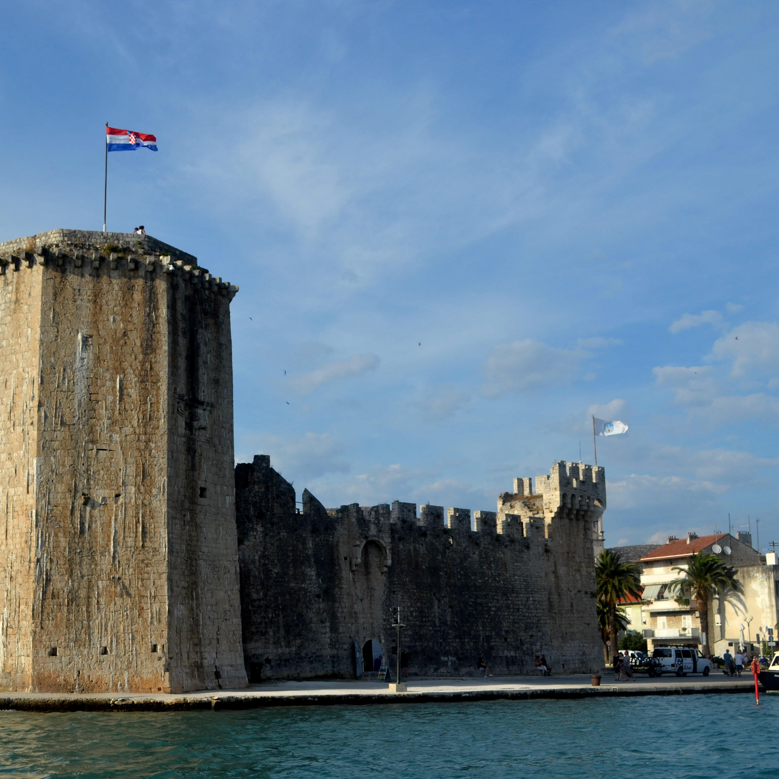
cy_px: 389
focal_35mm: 46
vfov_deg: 36.8
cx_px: 288
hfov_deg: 36.6
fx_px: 1171
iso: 100
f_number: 7.1
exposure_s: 1/200
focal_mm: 24
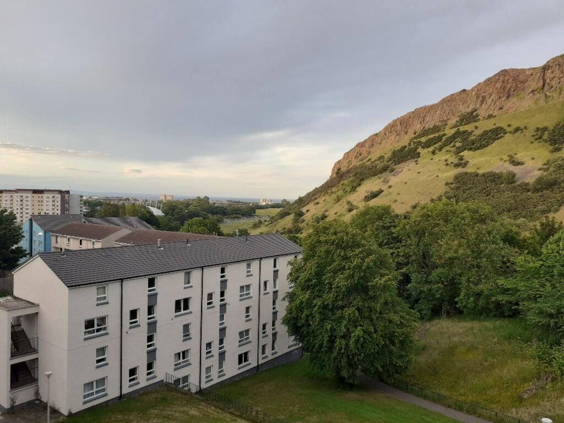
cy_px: 212
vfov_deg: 51.4
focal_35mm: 27
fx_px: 440
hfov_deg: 65.3
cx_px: 282
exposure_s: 1/189
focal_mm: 3.6
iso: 40
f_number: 1.9
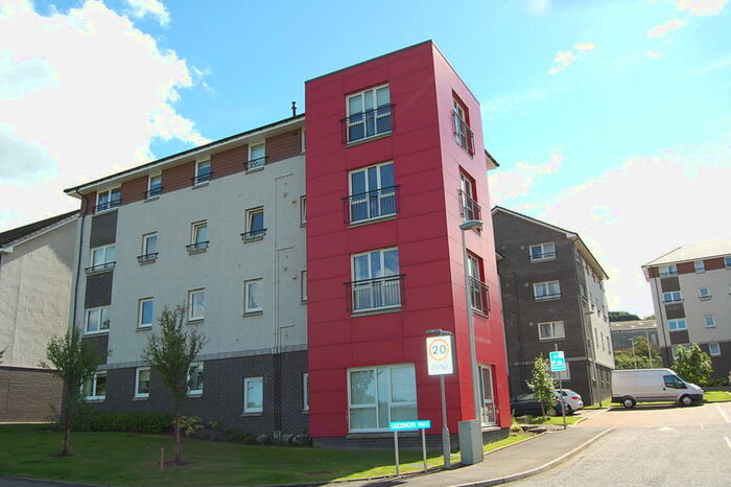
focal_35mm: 28
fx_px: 578
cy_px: 244
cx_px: 366
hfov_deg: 64.6
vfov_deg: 45.6
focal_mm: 19
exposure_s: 1/500
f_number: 5.6
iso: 200
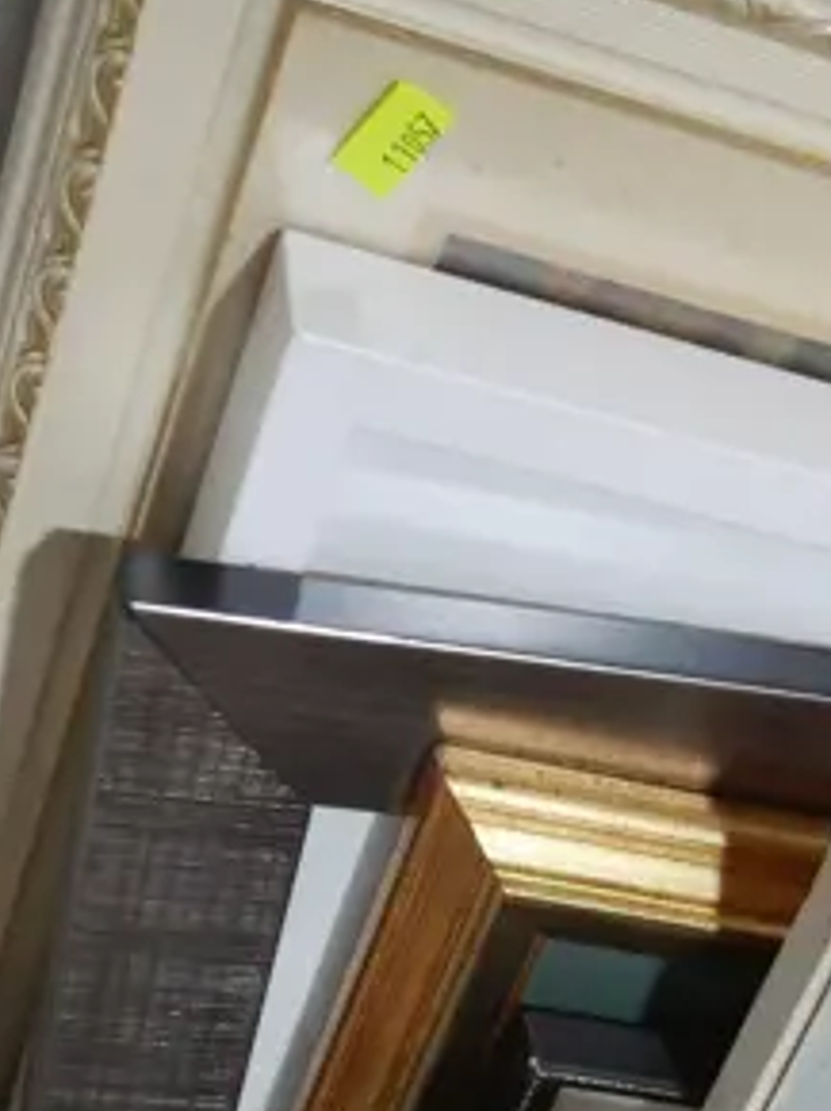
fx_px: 3173
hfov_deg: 14.5
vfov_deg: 17.3
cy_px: 1797
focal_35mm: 99
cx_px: 936
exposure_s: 1/60
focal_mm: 14
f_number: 3.5
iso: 1250
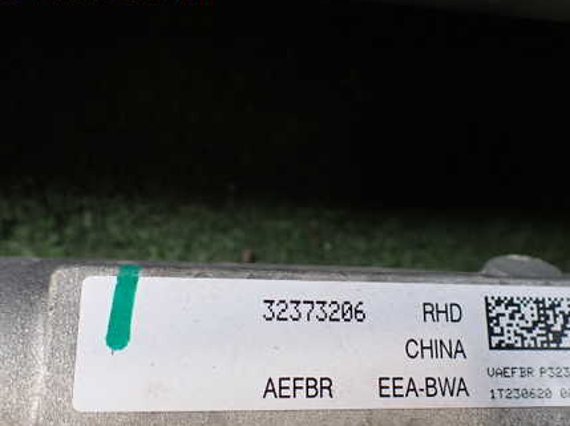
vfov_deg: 34.1
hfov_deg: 44.5
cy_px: 272
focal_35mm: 42
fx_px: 691
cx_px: 356
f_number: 2.3
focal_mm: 5.4
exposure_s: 1/125
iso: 250
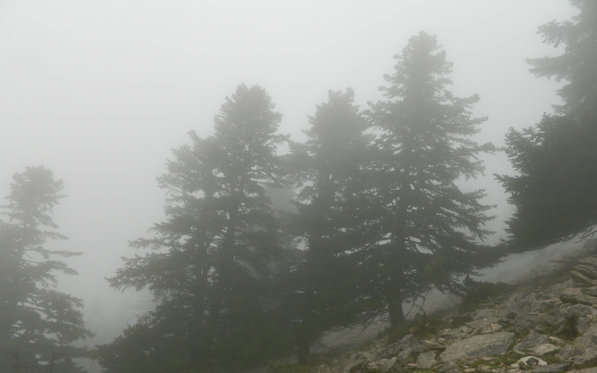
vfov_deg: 45.9
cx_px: 295
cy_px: 207
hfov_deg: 68.4
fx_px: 439
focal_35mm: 27
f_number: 3.1
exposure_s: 1/250
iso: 140
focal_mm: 4.5
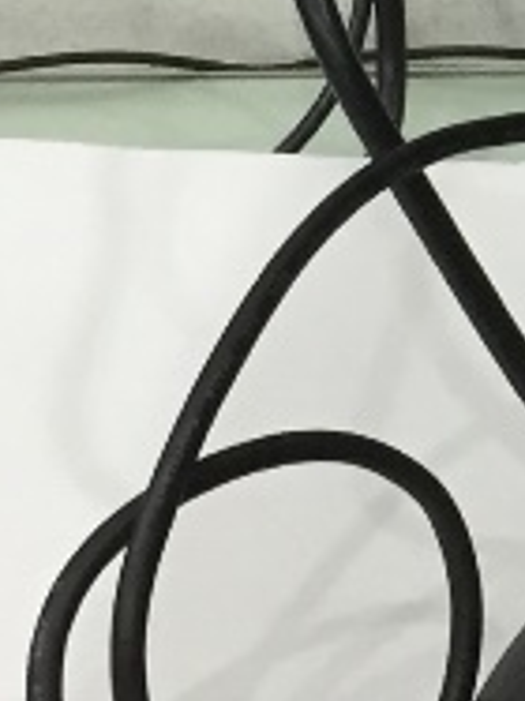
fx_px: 4110
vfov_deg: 9.6
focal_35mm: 203
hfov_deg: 7.1
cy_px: -96
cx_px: 1031
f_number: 2.2
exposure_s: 1/33
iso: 64
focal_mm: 4.15
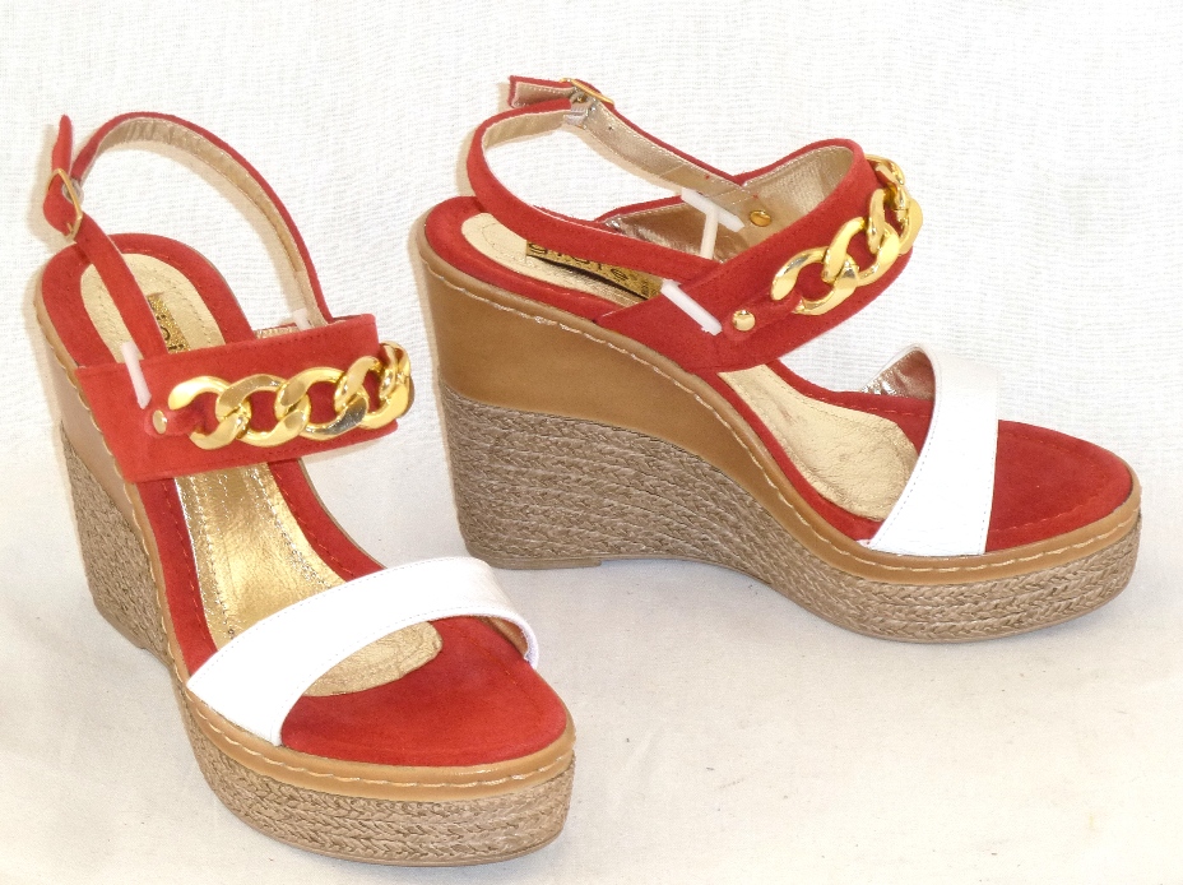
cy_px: 442
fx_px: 4063
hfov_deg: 16.6
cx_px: 592
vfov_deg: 12.4
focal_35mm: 119
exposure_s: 1/40
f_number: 5
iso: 160
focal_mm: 19.5
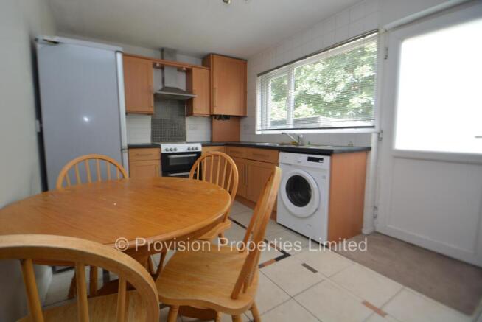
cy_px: 161
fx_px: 201
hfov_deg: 100.4
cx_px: 241
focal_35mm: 15
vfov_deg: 77.4
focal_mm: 10
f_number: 4
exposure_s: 1/60
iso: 400
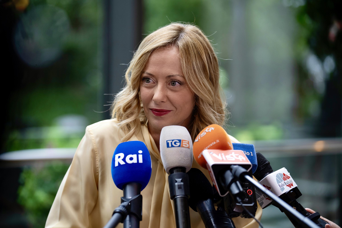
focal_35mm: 116
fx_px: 1102
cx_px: 171
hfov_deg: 17.6
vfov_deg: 11.8
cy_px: 114
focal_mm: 116
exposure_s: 1/320
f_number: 2.8
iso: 1250
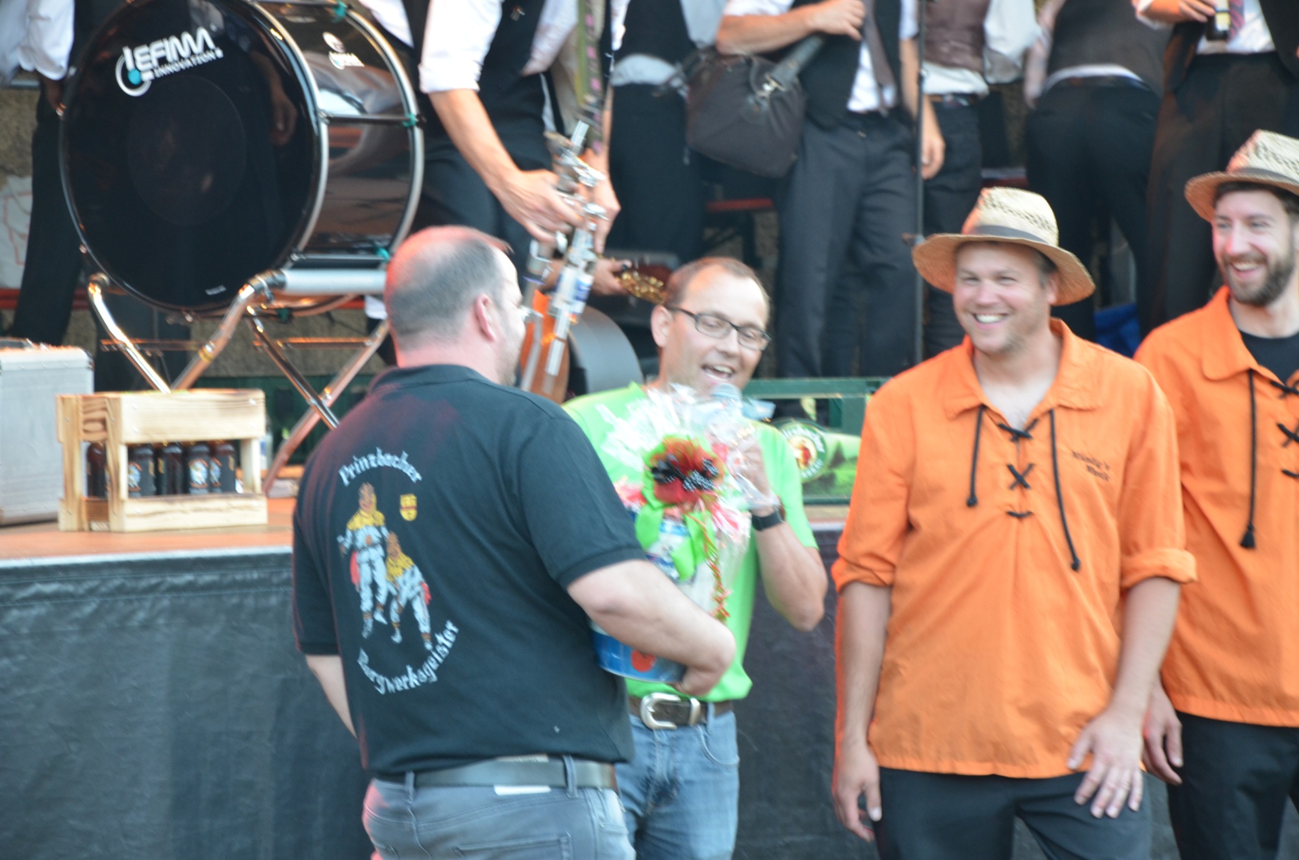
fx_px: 5670
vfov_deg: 8.7
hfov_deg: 13.1
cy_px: 430
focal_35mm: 158
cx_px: 650
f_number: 5.6
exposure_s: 1/30
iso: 900
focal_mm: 105
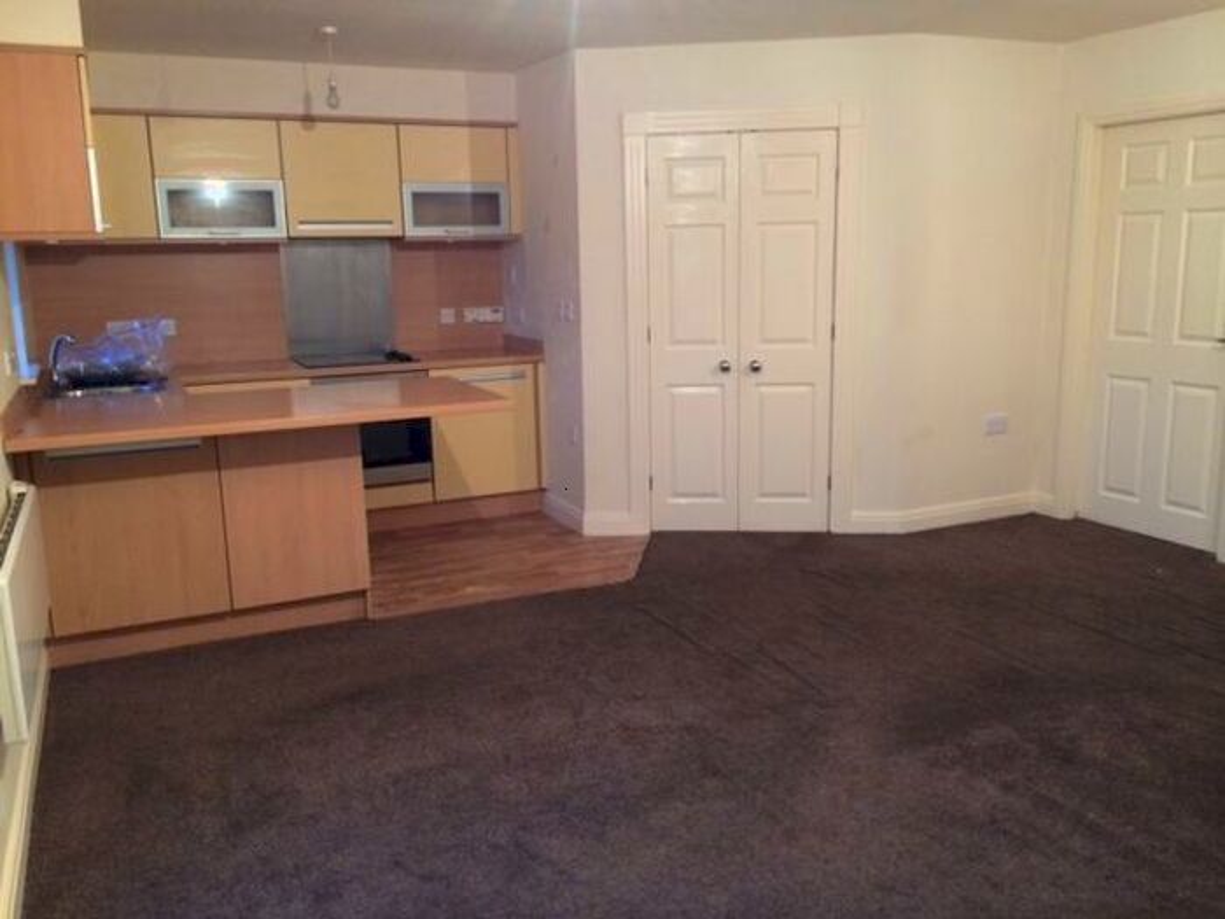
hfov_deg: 60.0
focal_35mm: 30
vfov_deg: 46.8
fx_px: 1062
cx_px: 612
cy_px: 460
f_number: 2.2
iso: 320
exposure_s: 1/17
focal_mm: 4.12
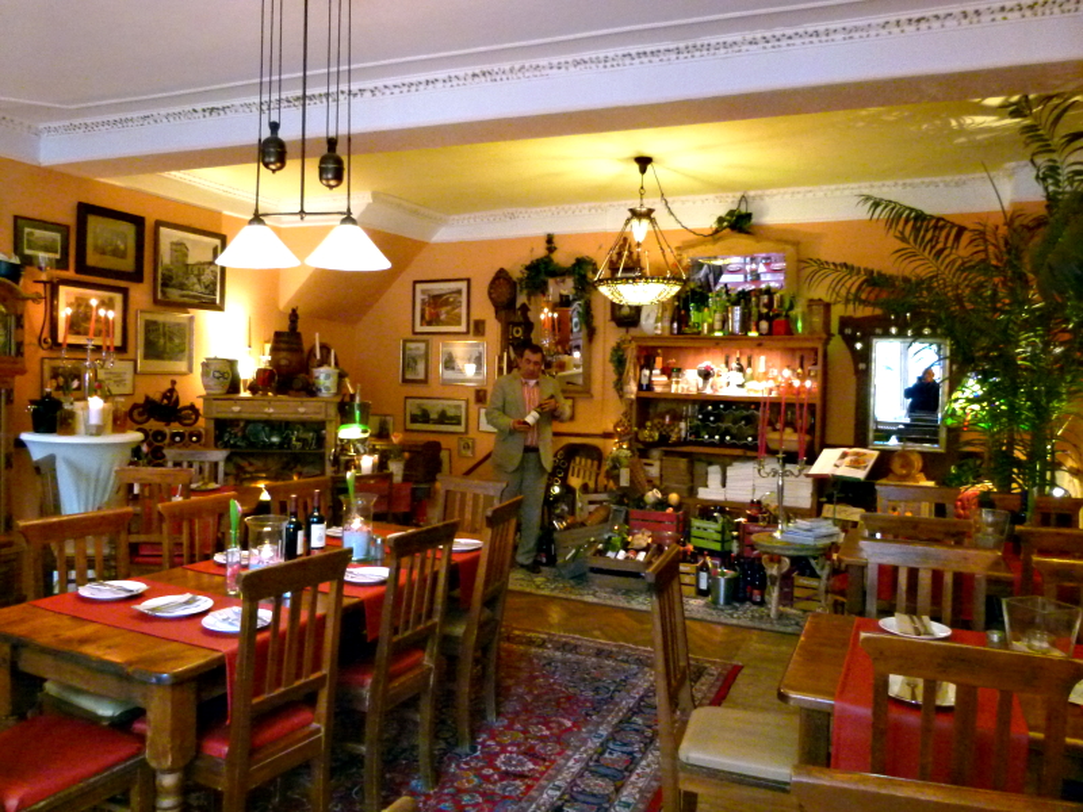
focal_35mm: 25
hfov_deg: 69.4
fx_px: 782
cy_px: 406
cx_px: 542
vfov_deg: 54.9
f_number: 2.8
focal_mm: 4.5
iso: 800
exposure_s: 1/25
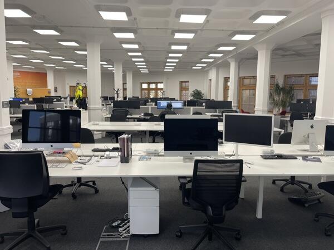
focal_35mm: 25
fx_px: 241
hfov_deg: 69.4
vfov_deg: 54.9
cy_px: 125
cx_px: 167
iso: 80
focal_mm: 5.1
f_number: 1.6
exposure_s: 1/100
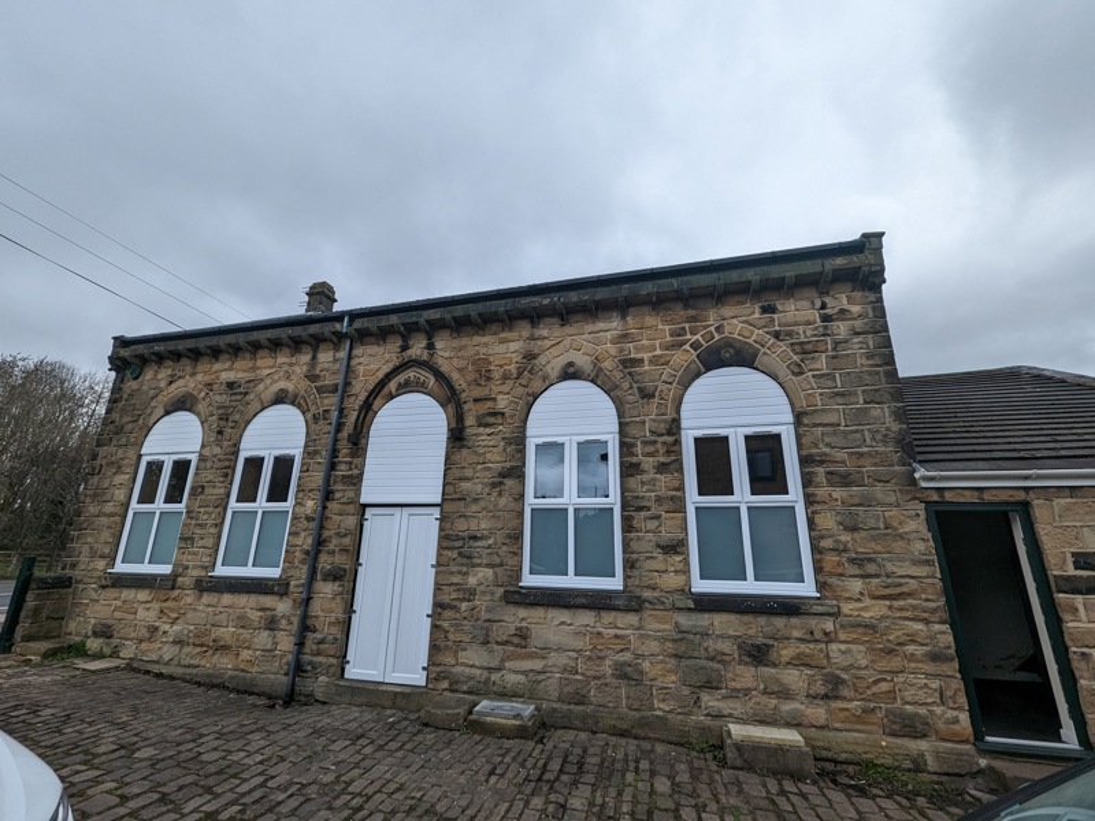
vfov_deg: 89.9
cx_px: 548
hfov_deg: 106.2
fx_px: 411
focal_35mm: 13
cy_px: 410
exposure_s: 1/544
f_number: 2.2
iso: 45
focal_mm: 1.95
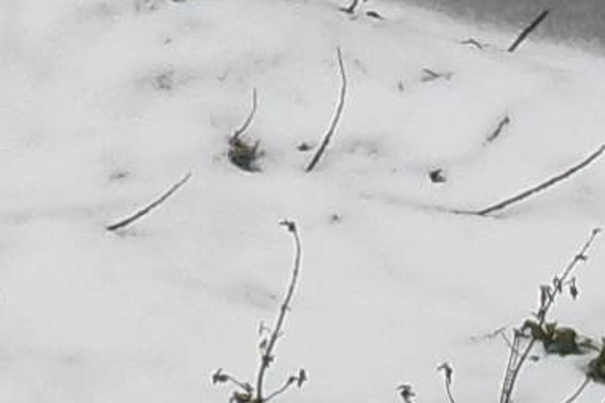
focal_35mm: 243
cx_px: 966
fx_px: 4082
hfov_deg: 8.3
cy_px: 738
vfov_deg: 5.6
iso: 100
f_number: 3.5
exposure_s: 1/250
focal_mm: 11.2
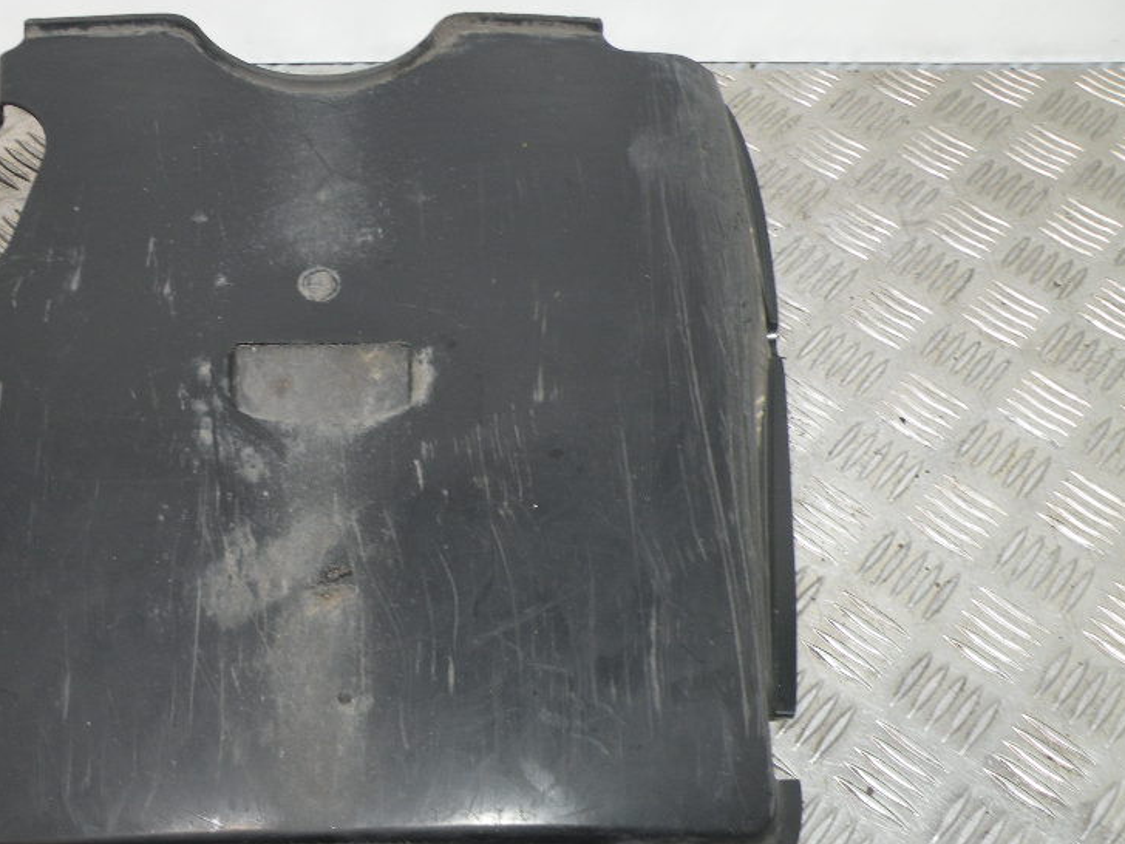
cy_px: 512
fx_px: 1235
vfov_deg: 37.6
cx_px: 342
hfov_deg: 47.8
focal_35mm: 38
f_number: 2.8
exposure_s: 1/63.1
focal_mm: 4.7
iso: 83
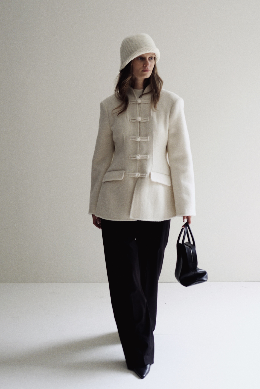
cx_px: 130
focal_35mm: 53
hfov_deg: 25.5
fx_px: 574
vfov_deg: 37.5
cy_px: 194
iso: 320
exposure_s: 1/90
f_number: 2.2
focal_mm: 35
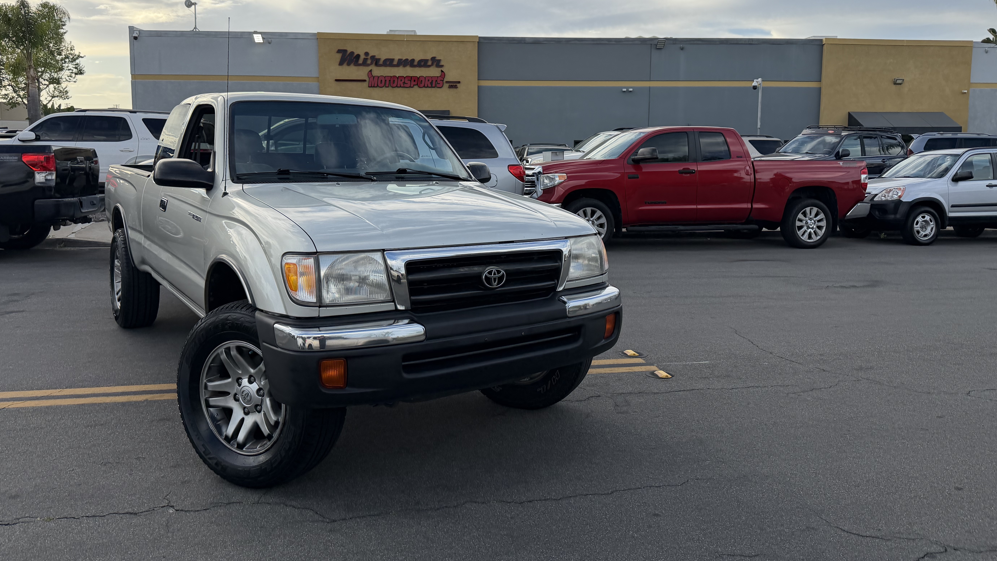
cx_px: 504
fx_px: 714
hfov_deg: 69.9
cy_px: 210
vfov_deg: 42.6
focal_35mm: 27
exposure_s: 1/3584
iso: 100
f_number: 1.78
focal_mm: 6.76
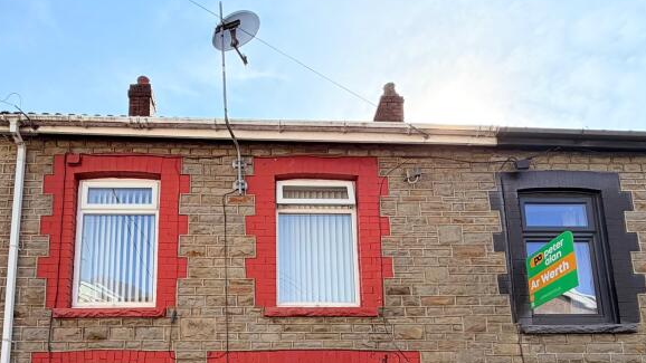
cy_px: 376
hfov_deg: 69.2
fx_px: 462
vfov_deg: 37.5
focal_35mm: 27
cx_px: 260
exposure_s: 1/510
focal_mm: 2.22
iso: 40
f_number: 2.2
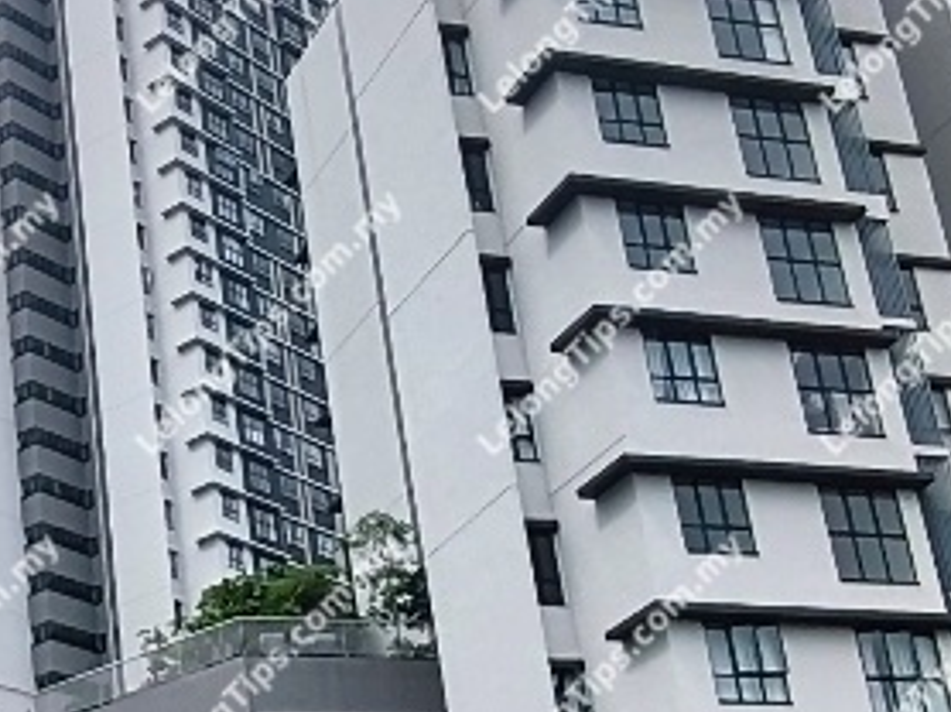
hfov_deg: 28.3
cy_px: 373
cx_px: 164
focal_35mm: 67
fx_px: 1839
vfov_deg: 21.9
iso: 64
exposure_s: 1/5602
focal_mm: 1.65
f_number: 2.2
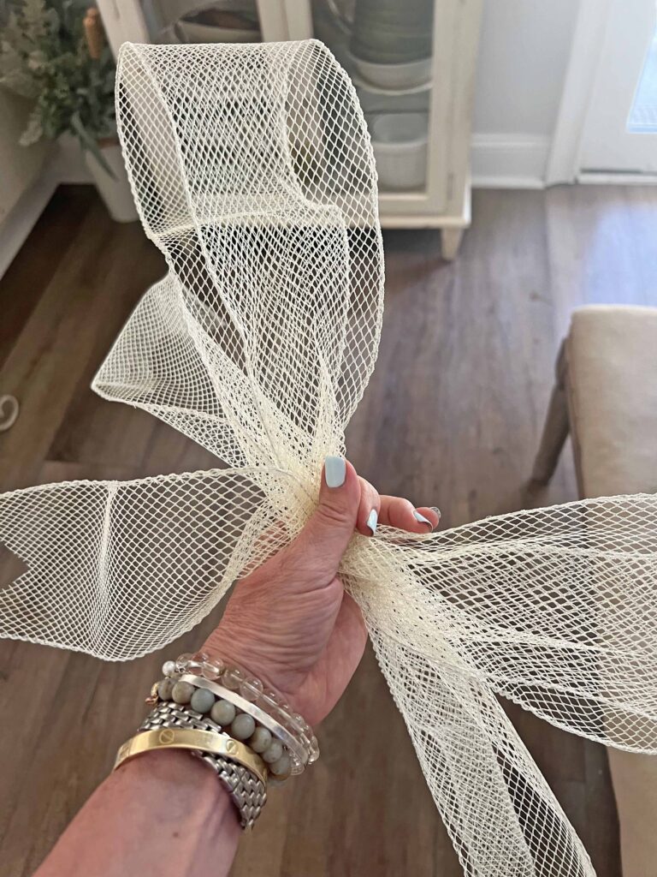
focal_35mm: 26
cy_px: 438
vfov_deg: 67.3
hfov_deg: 53.1
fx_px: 658
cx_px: 328
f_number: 1.5
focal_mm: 5.7
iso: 125
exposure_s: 1/95
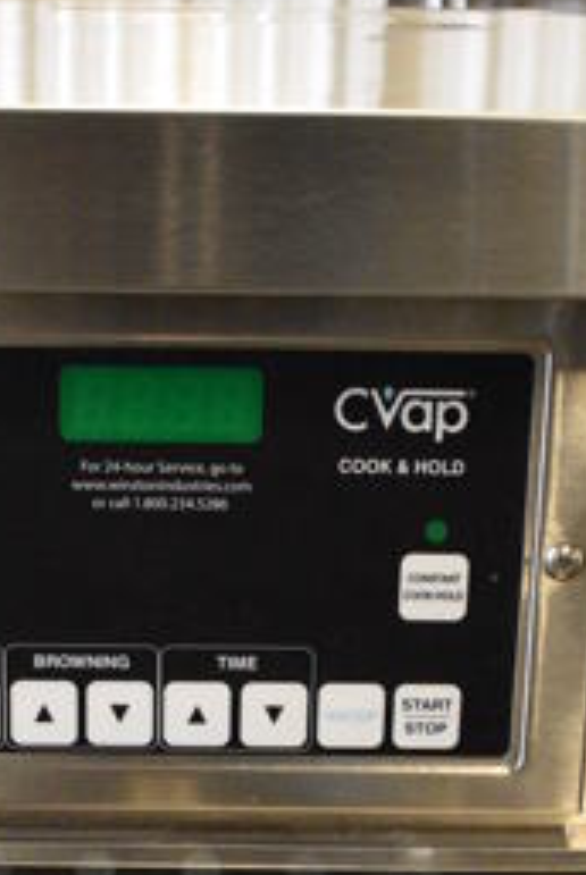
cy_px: 1009
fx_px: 2338
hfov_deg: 14.3
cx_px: 201
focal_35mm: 96
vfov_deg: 20.1
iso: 2500
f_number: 3.5
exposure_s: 1/125
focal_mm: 18
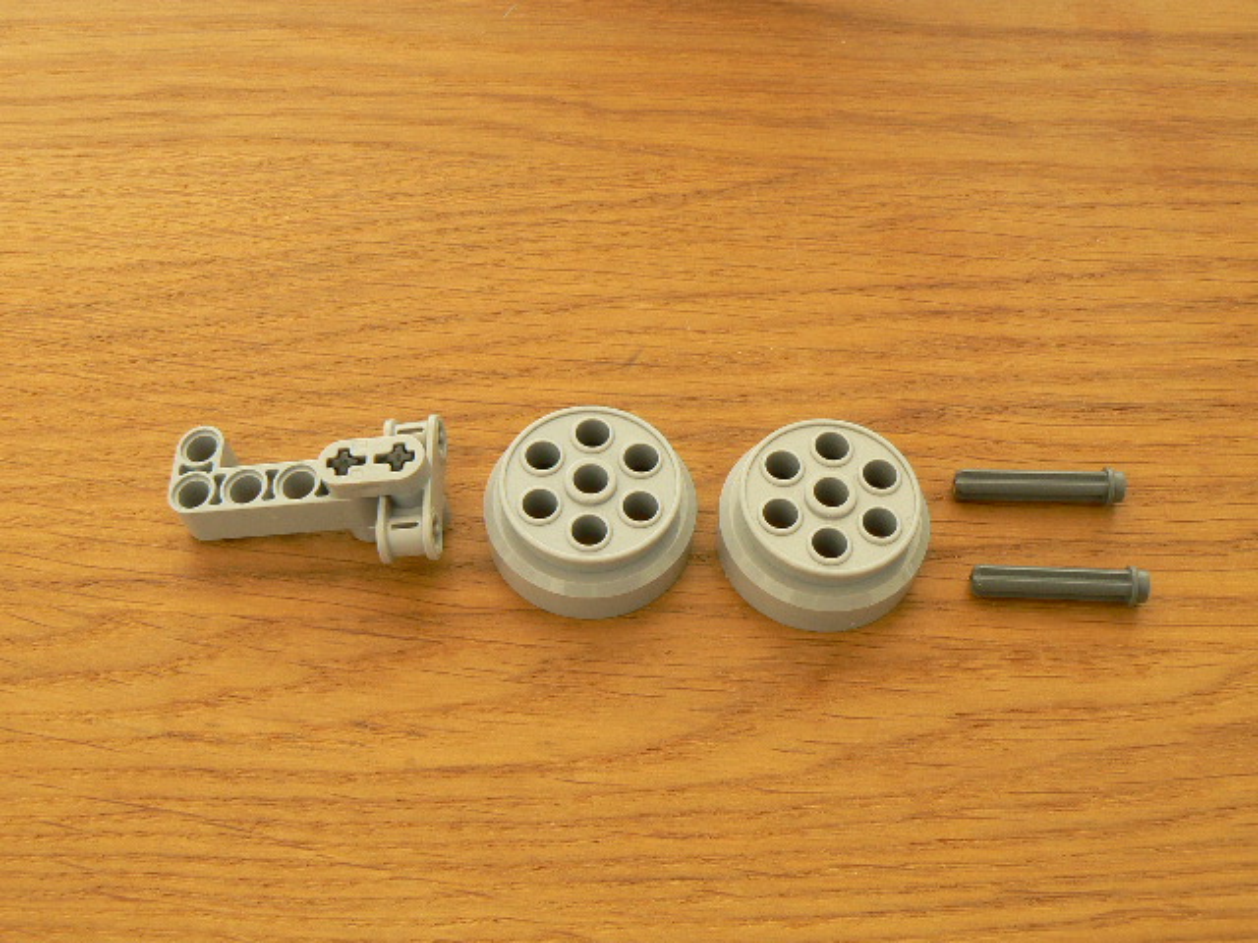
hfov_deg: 50.1
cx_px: 629
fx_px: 1345
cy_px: 472
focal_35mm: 37
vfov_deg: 38.7
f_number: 6.3
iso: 100
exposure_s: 2
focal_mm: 6
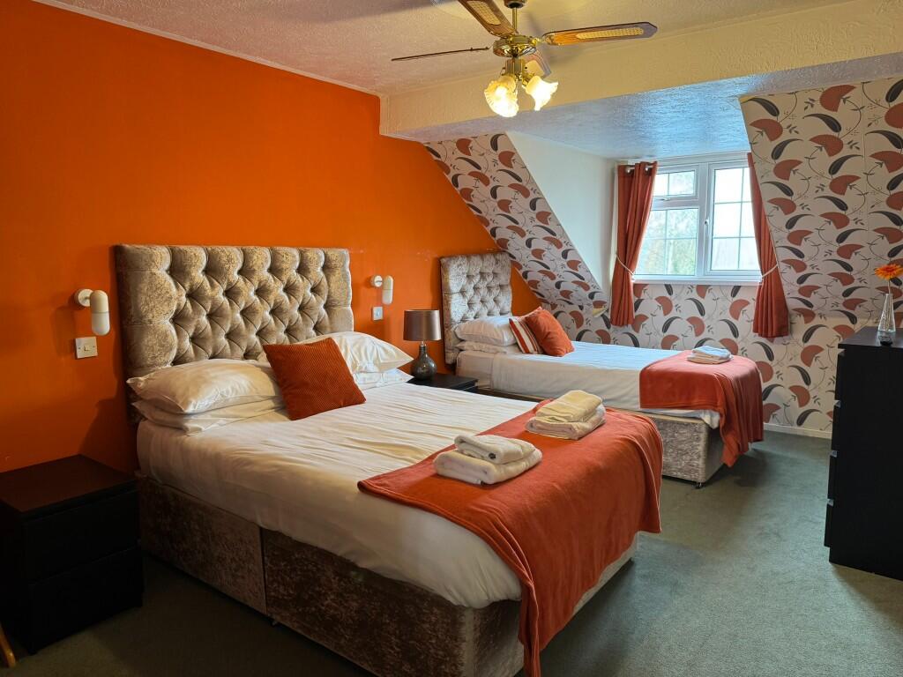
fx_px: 626
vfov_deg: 56.8
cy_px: 338
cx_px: 452
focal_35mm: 24
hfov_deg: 71.6
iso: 200
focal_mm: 6.76
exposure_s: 1/50
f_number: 1.78
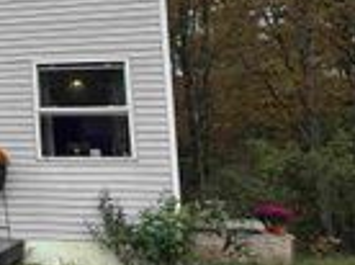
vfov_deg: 16.5
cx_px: -226
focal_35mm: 87
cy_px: -6
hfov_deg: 18.9
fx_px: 891
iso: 80
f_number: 1.78
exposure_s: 1/1215
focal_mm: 6.76
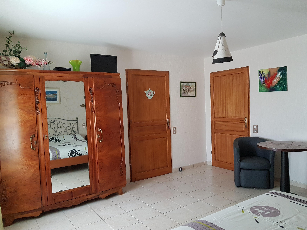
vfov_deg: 53.1
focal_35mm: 26
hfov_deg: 67.3
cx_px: 154
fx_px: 231
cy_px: 115
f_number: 1.7
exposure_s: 1/60
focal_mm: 4.2
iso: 200
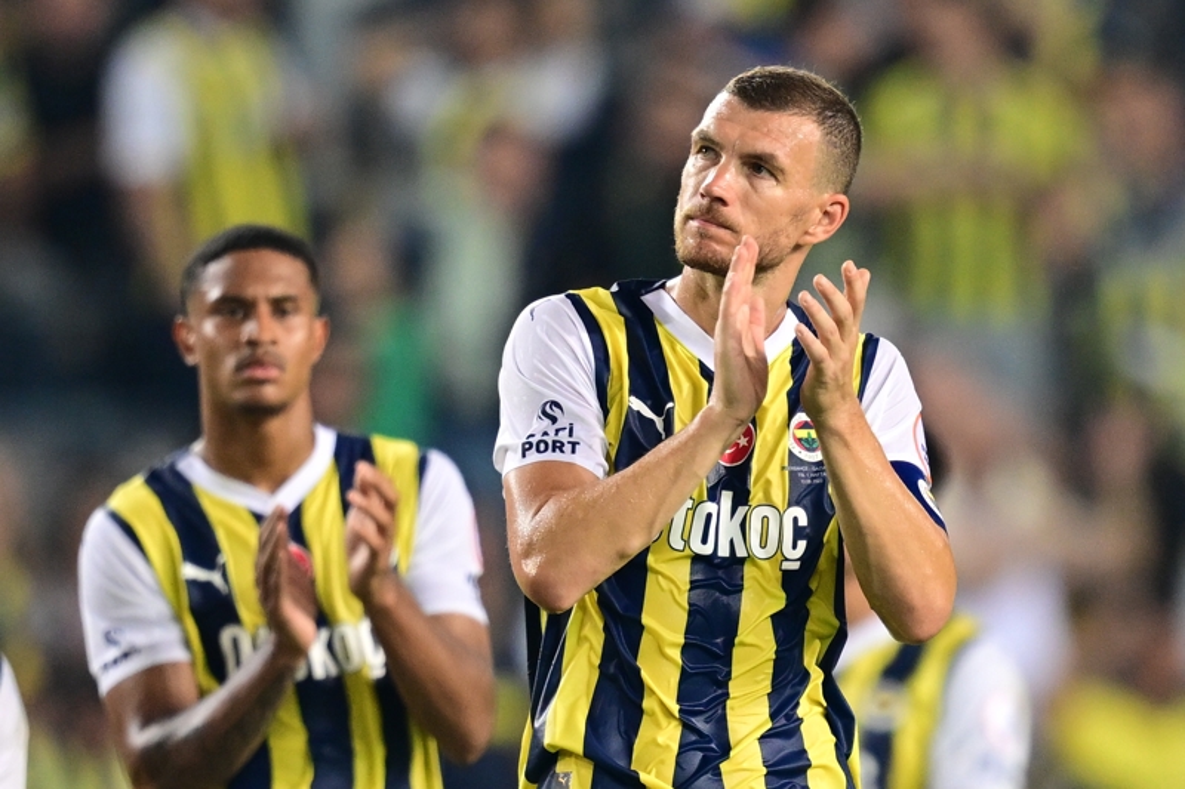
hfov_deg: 5.2
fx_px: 13163
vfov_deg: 3.4
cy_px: 394
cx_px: 592
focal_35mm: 400
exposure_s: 1/1000
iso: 1600
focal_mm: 400
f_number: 2.8
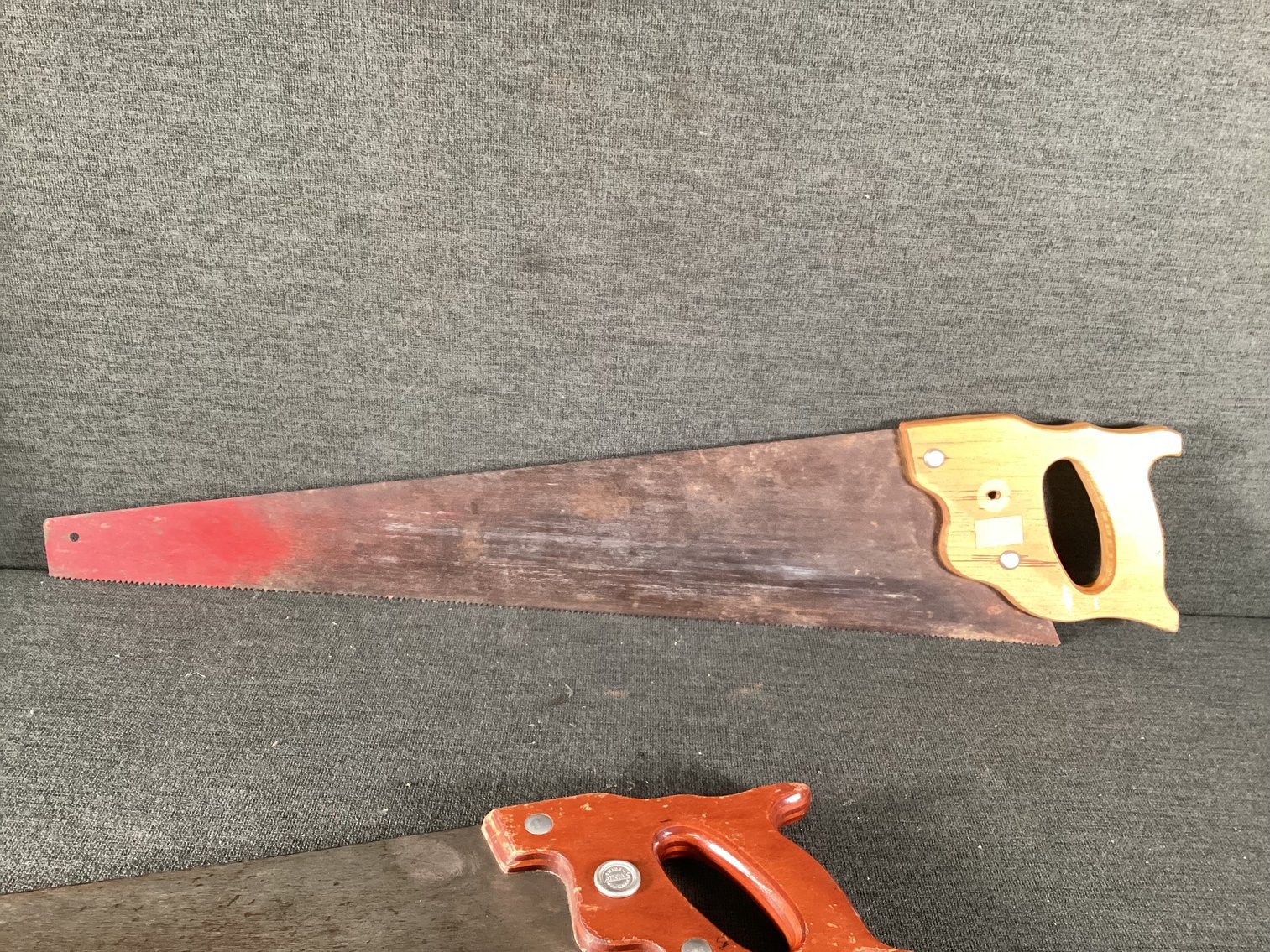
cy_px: 476
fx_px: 1137
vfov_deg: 45.4
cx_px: 635
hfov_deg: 58.3
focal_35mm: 31
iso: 160
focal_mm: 3.3
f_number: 2.4
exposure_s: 1/50
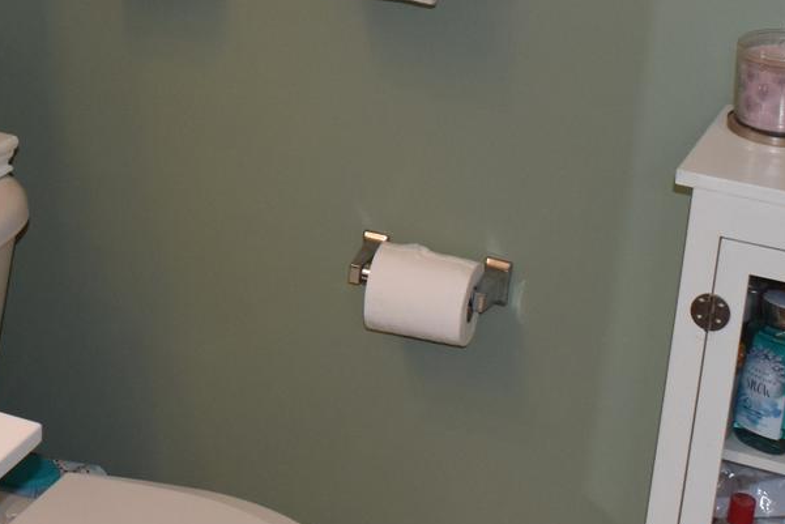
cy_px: 56
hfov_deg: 21.5
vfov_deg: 14.7
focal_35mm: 92
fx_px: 2006
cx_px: 27
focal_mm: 18
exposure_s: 1/100
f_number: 5
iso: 800
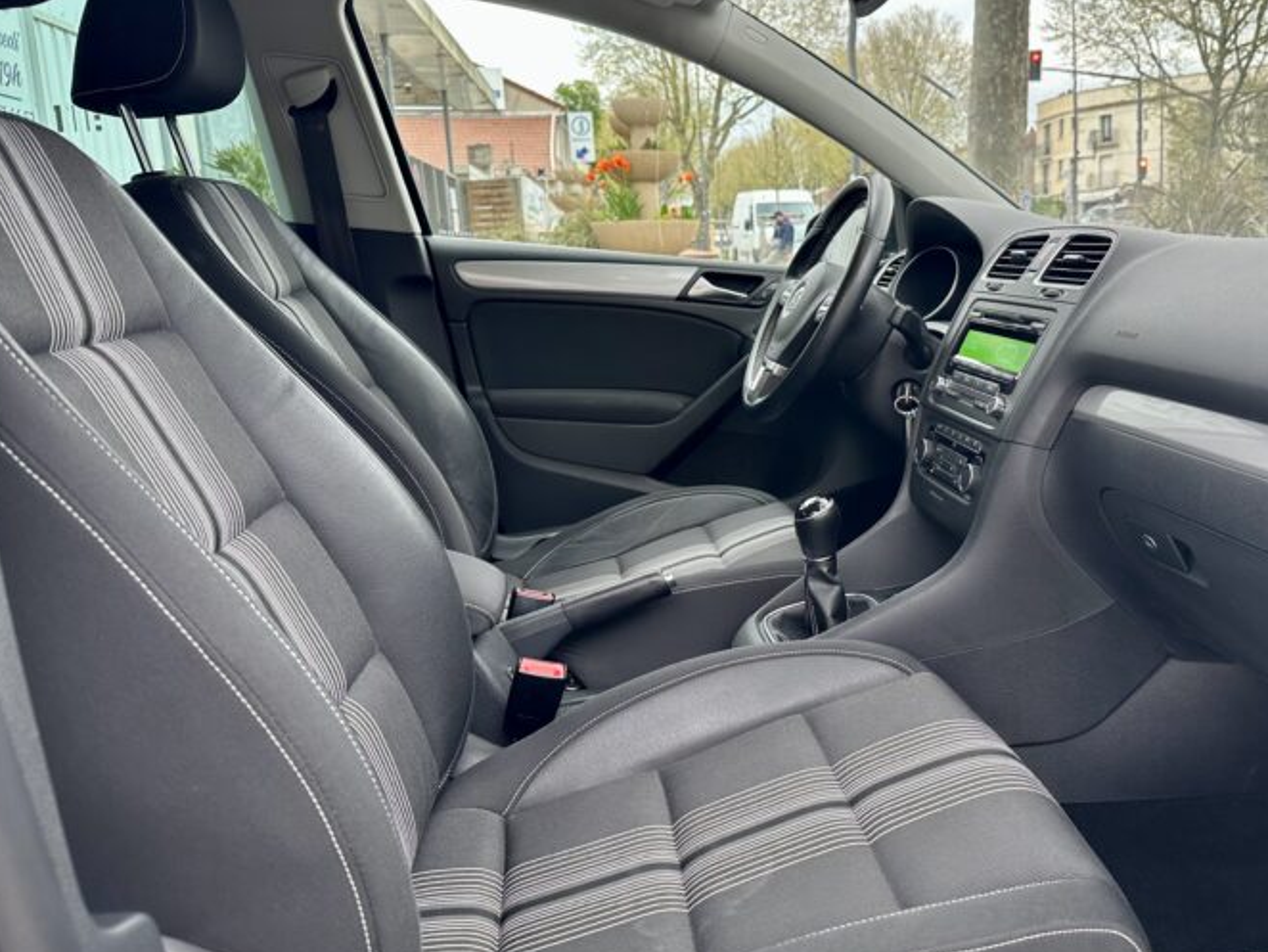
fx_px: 1063
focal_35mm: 29
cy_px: 448
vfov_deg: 48.2
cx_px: 753
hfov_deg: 61.2
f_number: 1.78
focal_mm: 6.86
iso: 80
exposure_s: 1/121
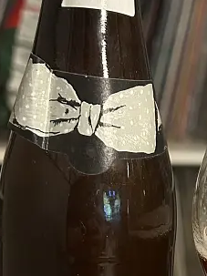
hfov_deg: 16.5
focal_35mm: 88
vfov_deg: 21.7
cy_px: 259
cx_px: 191
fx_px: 702
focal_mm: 5.7
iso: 500
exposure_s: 1/25
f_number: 1.5
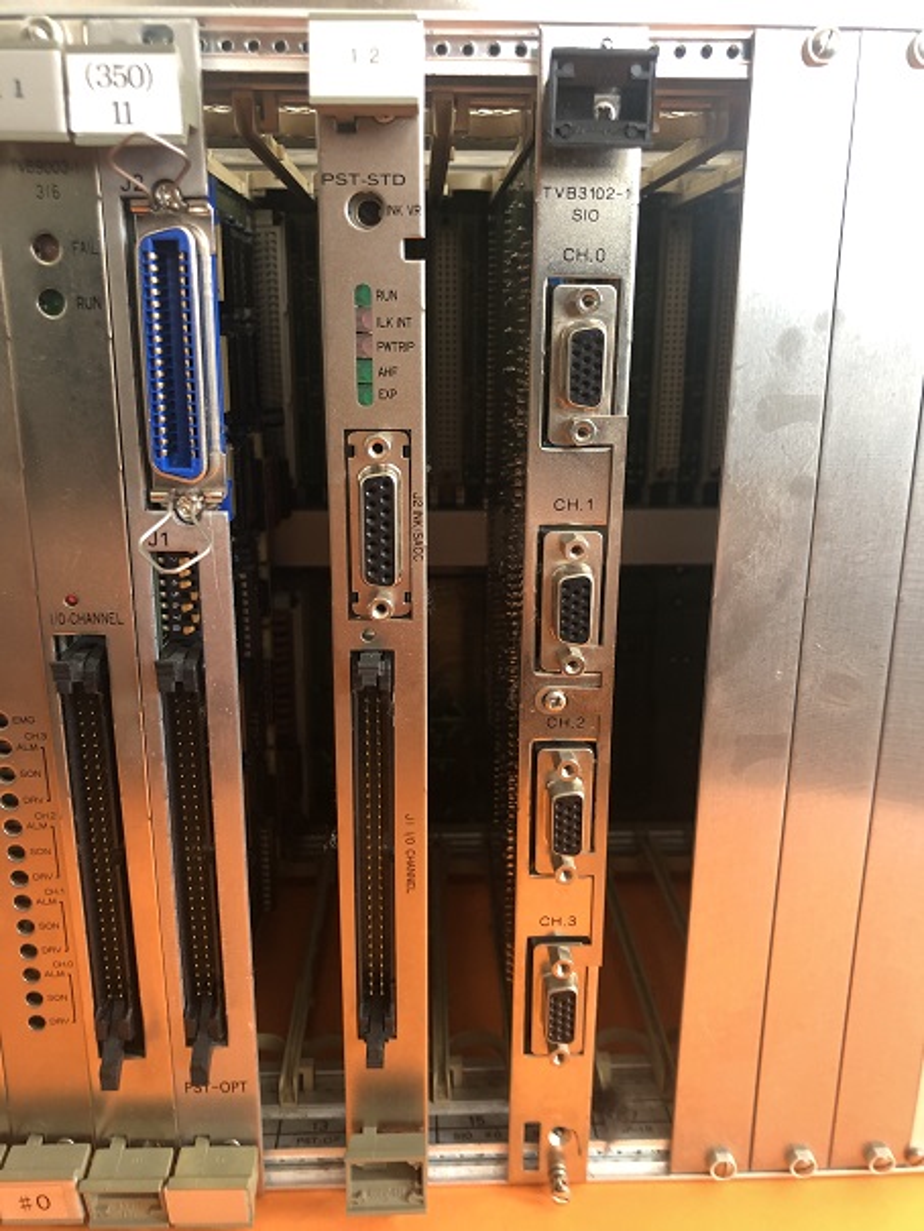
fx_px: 996
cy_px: 616
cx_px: 462
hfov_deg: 49.8
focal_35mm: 28
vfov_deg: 63.4
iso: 50
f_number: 1.8
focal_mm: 3.99
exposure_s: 1/17
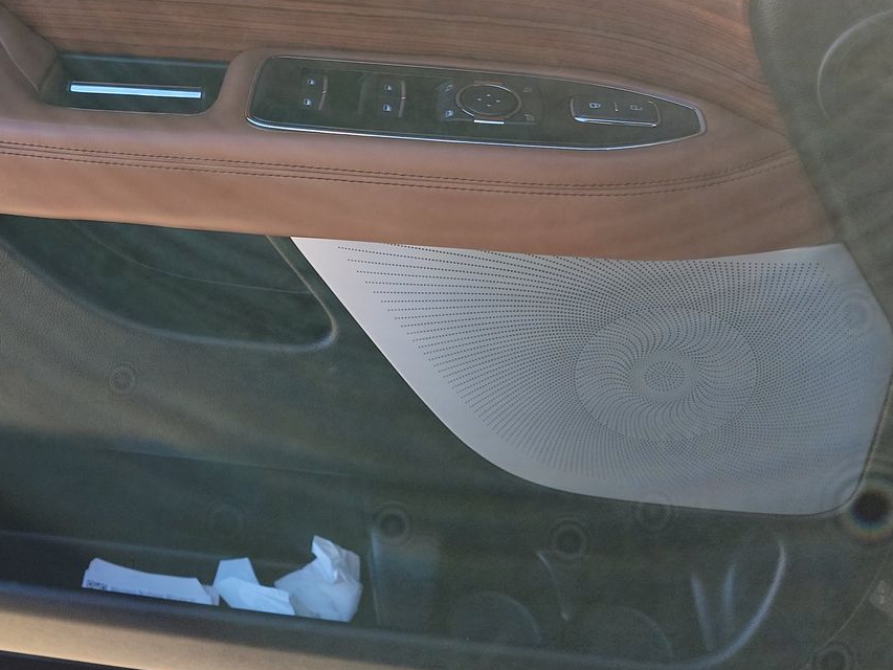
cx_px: 188
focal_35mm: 45
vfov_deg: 31.1
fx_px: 1161
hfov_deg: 40.5
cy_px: 102
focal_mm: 6.7
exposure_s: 1/140
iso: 50
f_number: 1.8
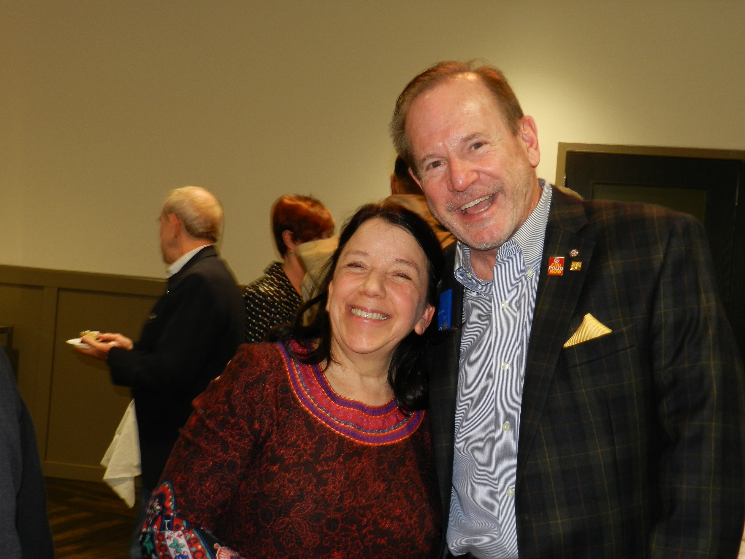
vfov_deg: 31.5
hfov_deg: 41.2
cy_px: 280
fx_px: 990
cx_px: 372
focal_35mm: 46
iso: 200
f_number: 4.2
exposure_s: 1/30
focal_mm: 8.1
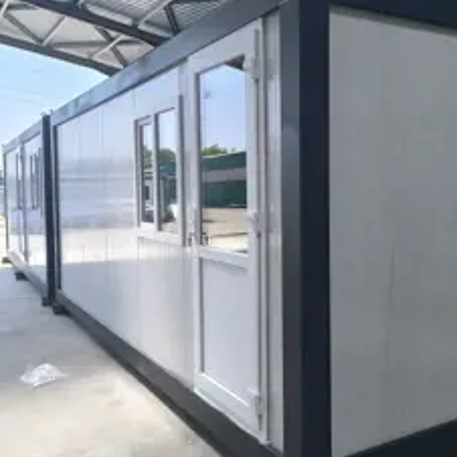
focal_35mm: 36
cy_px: 220
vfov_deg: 46.0
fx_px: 538
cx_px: 287
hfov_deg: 45.6
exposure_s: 1/451
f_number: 1.65
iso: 50
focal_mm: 6.14
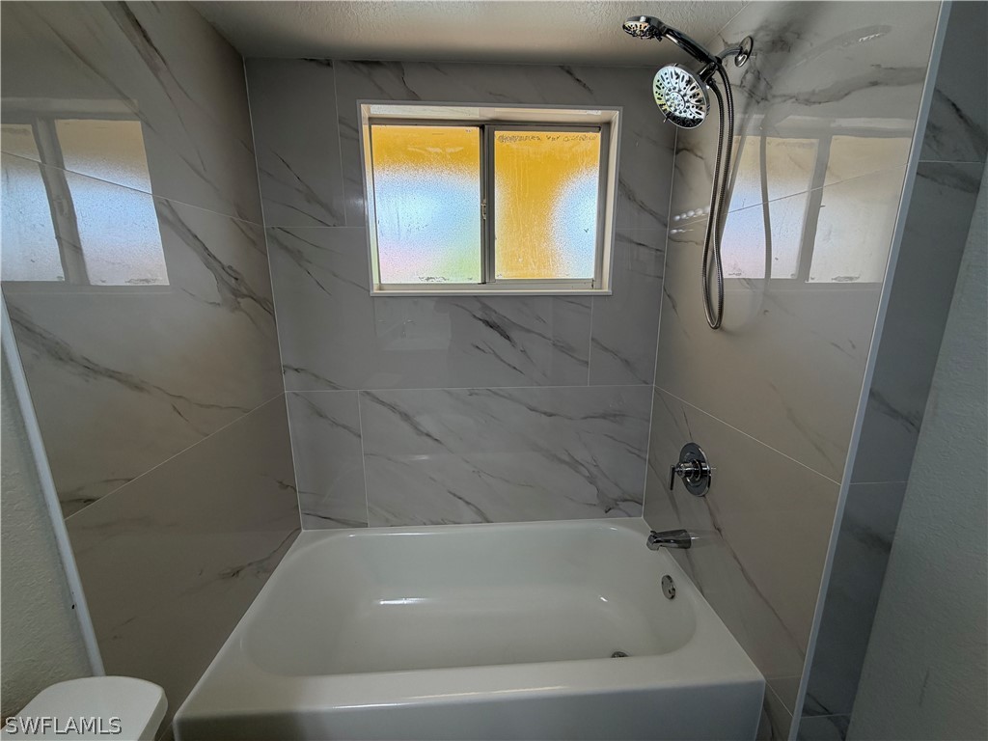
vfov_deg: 85.7
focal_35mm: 14
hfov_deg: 102.1
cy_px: 370
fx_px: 400
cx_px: 494
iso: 50
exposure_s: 1/120
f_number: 2.2
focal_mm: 2.22
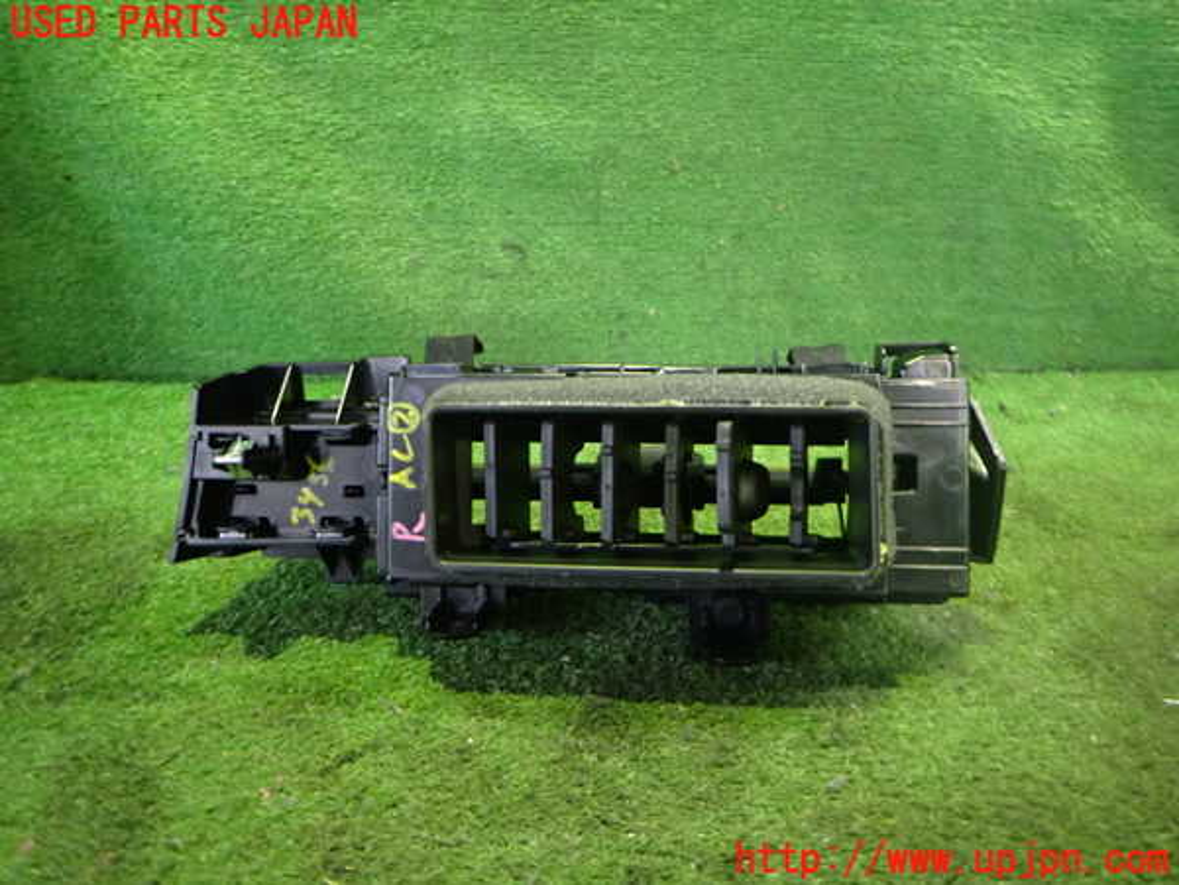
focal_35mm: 25
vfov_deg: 54.9
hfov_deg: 69.4
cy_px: 442
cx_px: 590
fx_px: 851
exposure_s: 1/25
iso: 800
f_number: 2
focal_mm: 4.5
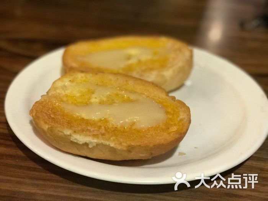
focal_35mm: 57
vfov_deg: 25.7
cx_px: 134
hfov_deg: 33.8
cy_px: 100
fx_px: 441
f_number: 2.8
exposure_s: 1/50
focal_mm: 6.6
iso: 640
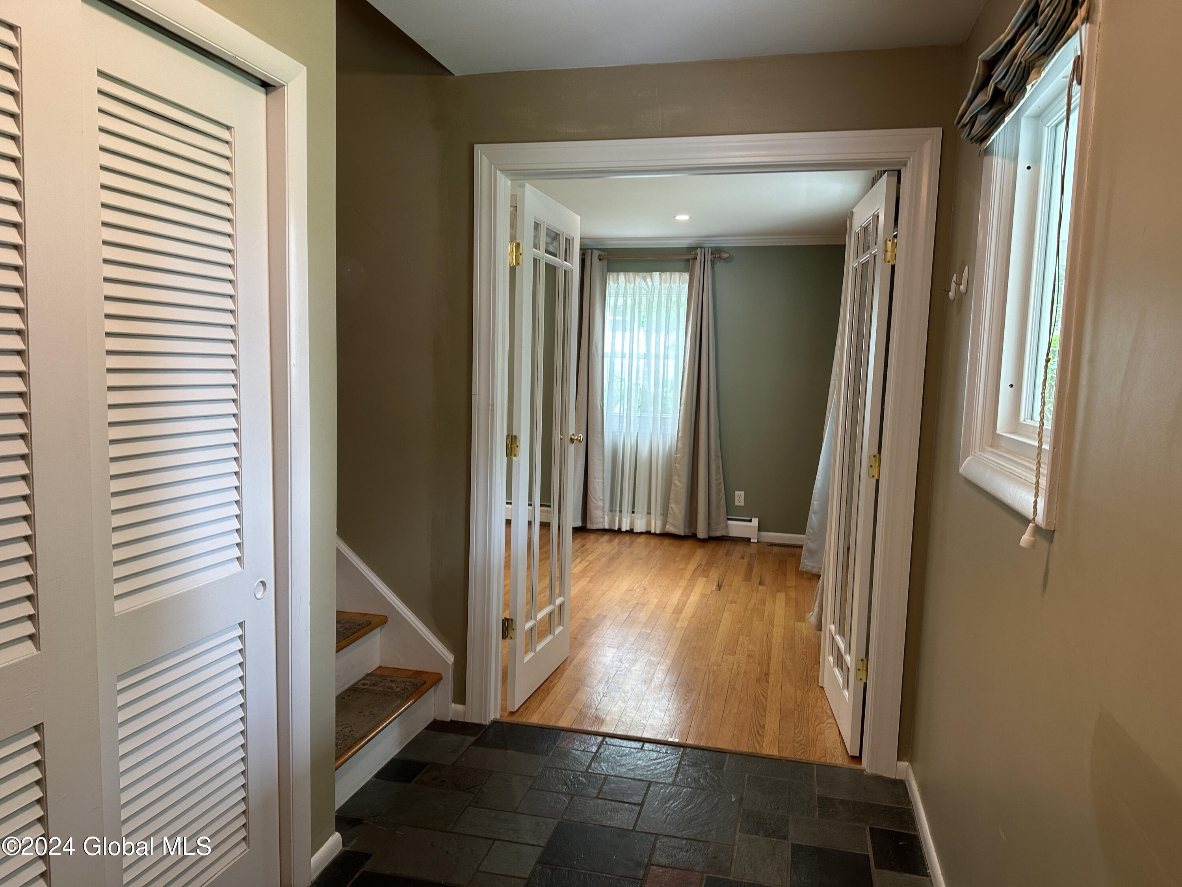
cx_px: 591
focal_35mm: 24
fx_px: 820
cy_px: 444
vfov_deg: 56.8
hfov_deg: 71.6
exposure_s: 1/60
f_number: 1.78
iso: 125
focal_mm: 6.86
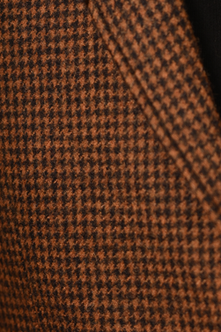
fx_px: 1346
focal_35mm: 146
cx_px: 273
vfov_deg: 14.1
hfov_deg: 9.3
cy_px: 127
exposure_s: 1/1000
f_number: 2.2
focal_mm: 50
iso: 160
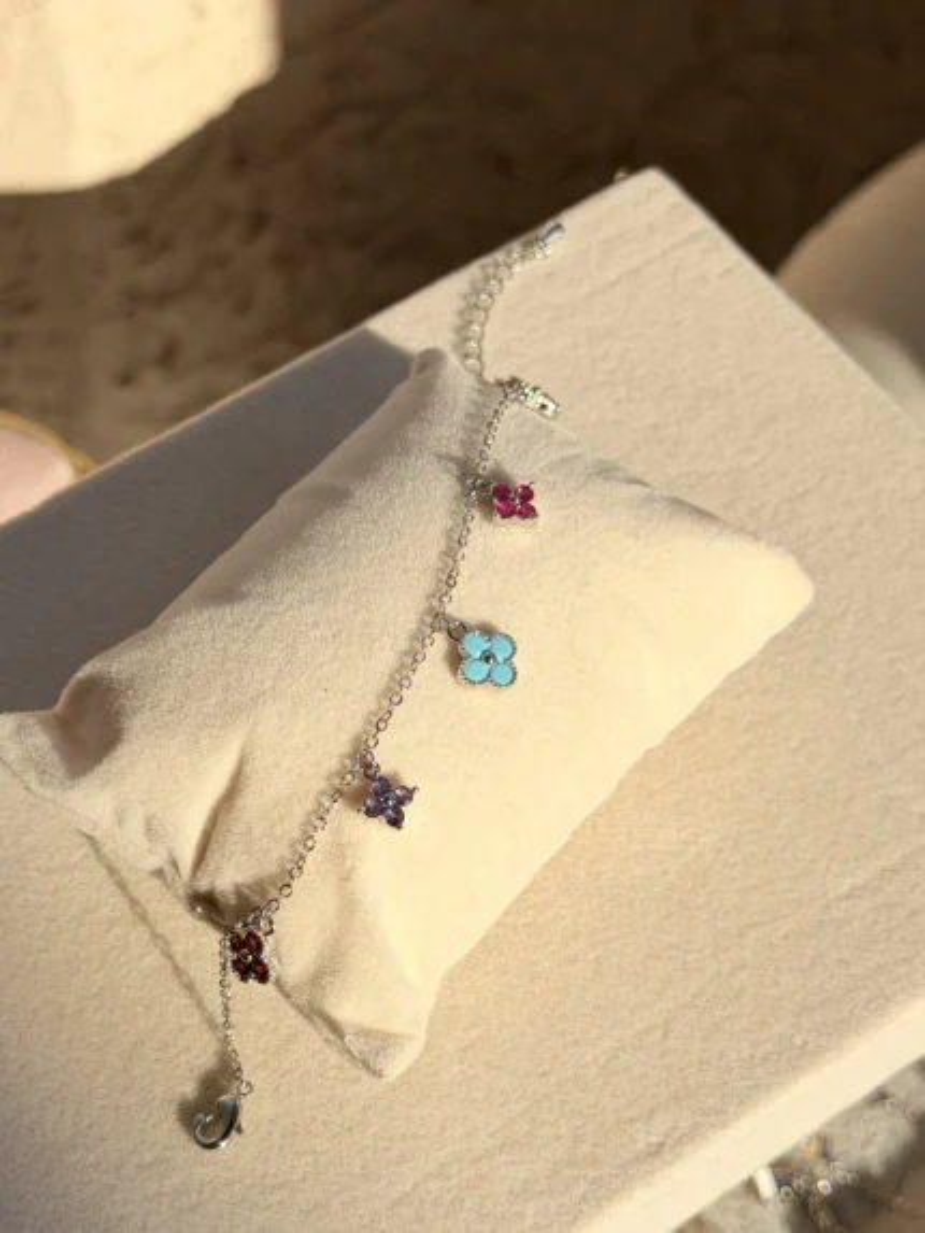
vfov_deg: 39.6
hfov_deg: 30.3
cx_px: 462
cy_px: 616
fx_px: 1710
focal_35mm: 48
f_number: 1.78
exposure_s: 1/5587
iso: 64
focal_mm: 6.76
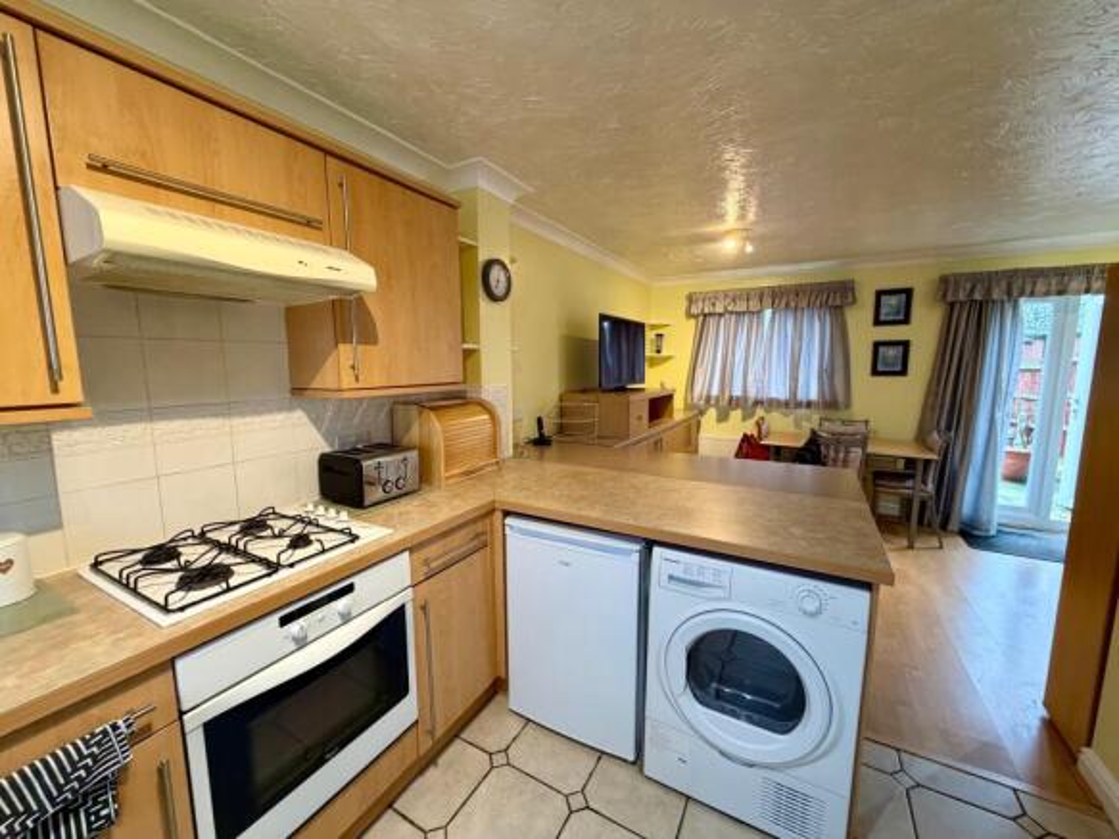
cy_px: 420
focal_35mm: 14
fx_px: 452
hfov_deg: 102.1
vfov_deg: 85.7
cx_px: 560
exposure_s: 1/50
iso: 200
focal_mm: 2.22
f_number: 2.2
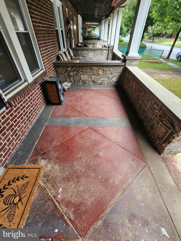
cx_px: 90
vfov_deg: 106.2
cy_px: 120
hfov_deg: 89.9
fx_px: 91
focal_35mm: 13
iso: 64
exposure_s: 1/60
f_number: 2.2
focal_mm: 2.2
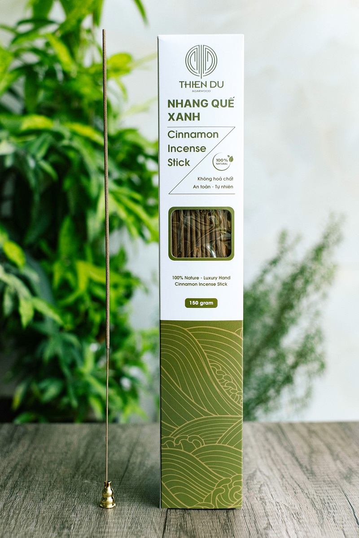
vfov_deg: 37.5
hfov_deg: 25.5
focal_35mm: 53
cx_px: 180
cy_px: 269
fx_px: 792
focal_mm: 35
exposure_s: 1/500
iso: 250
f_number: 2.8
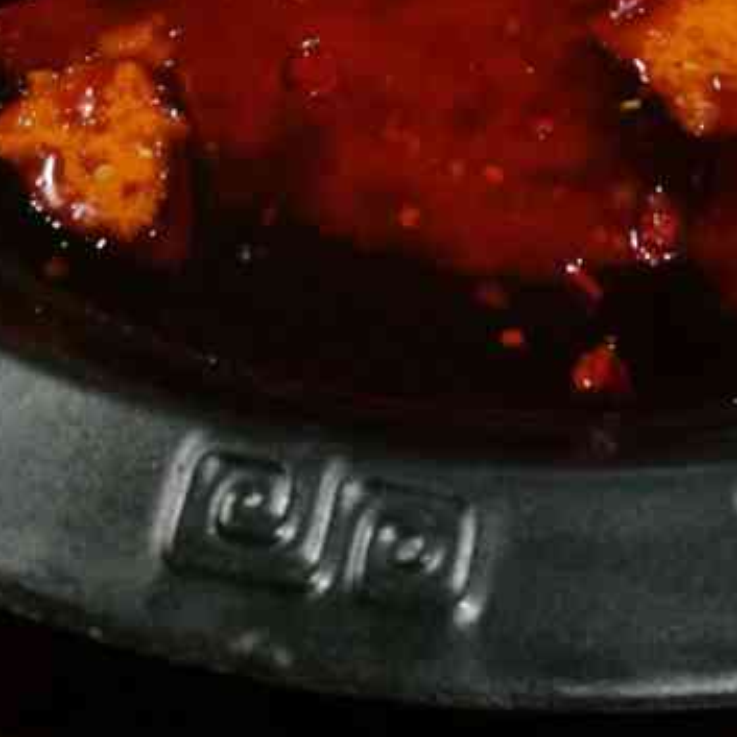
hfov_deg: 27.0
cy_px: -70
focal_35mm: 63
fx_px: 1518
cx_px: 549
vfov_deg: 25.4
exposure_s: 1/33.3
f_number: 4
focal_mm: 4.5
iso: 250
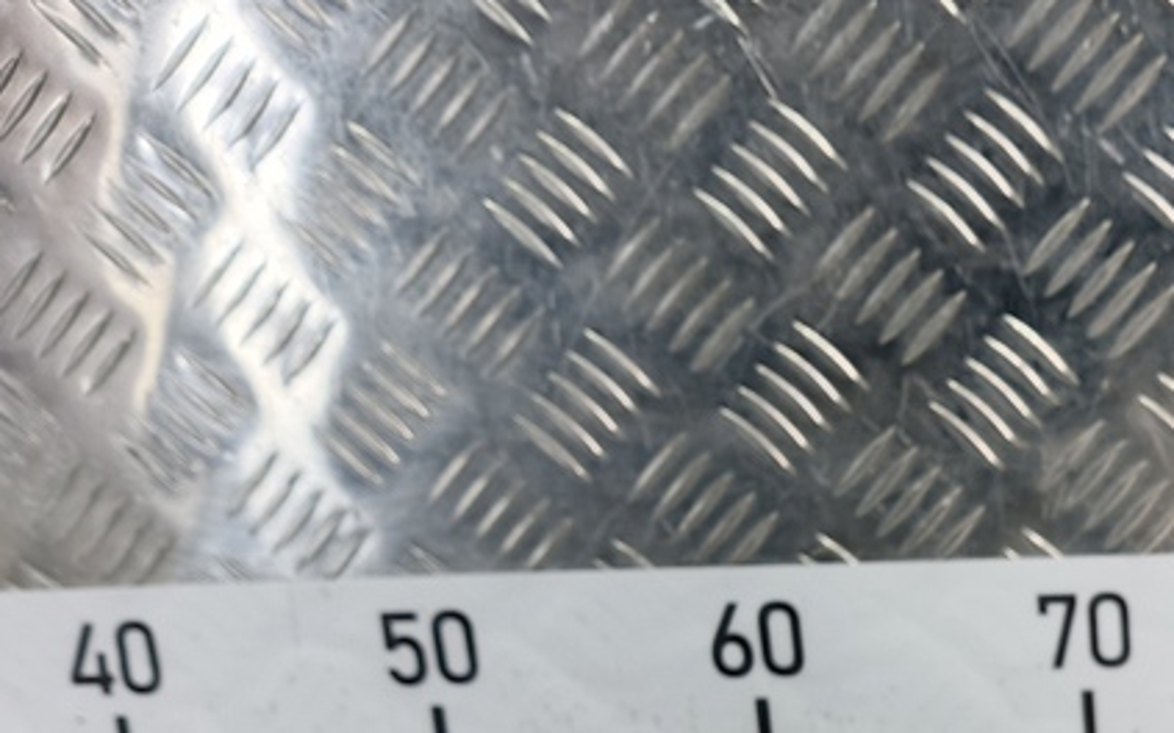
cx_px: 1329
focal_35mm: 59
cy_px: 1055
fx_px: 1887
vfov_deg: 19.5
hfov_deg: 30.5
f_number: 1.6
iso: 135
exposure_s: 1/50
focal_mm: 4.11
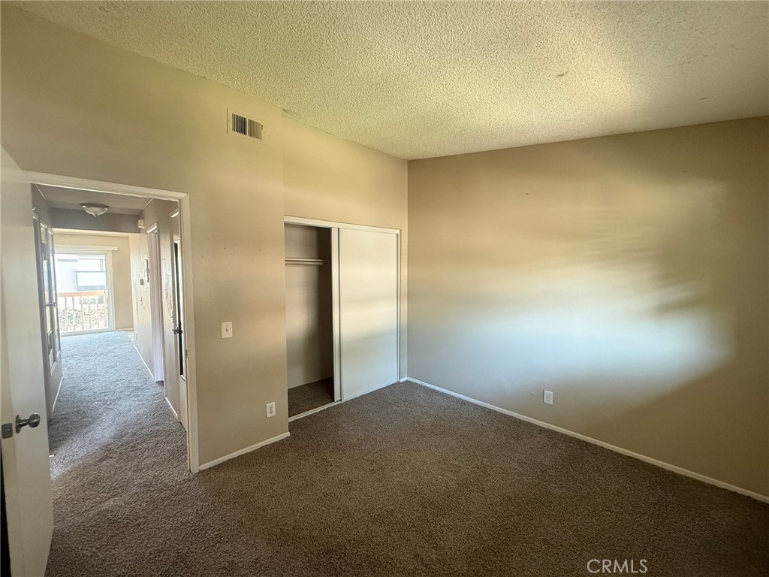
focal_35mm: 14
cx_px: 384
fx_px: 311
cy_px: 288
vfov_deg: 85.7
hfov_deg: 102.1
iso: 640
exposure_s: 1/60
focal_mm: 2.22
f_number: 2.2
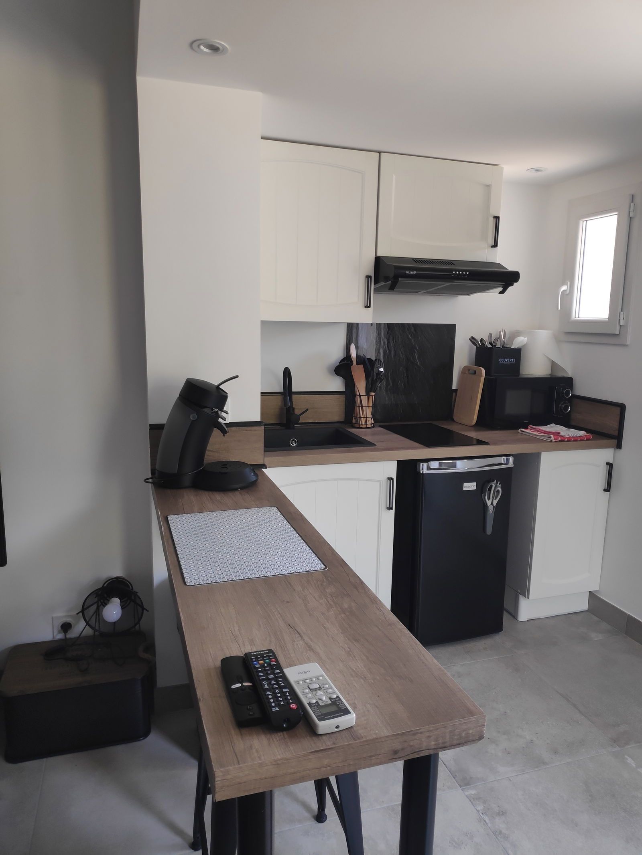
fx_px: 495
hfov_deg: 66.0
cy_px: 428
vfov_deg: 81.7
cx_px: 321
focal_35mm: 20
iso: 376
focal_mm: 3.94
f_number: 1.9
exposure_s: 1/100
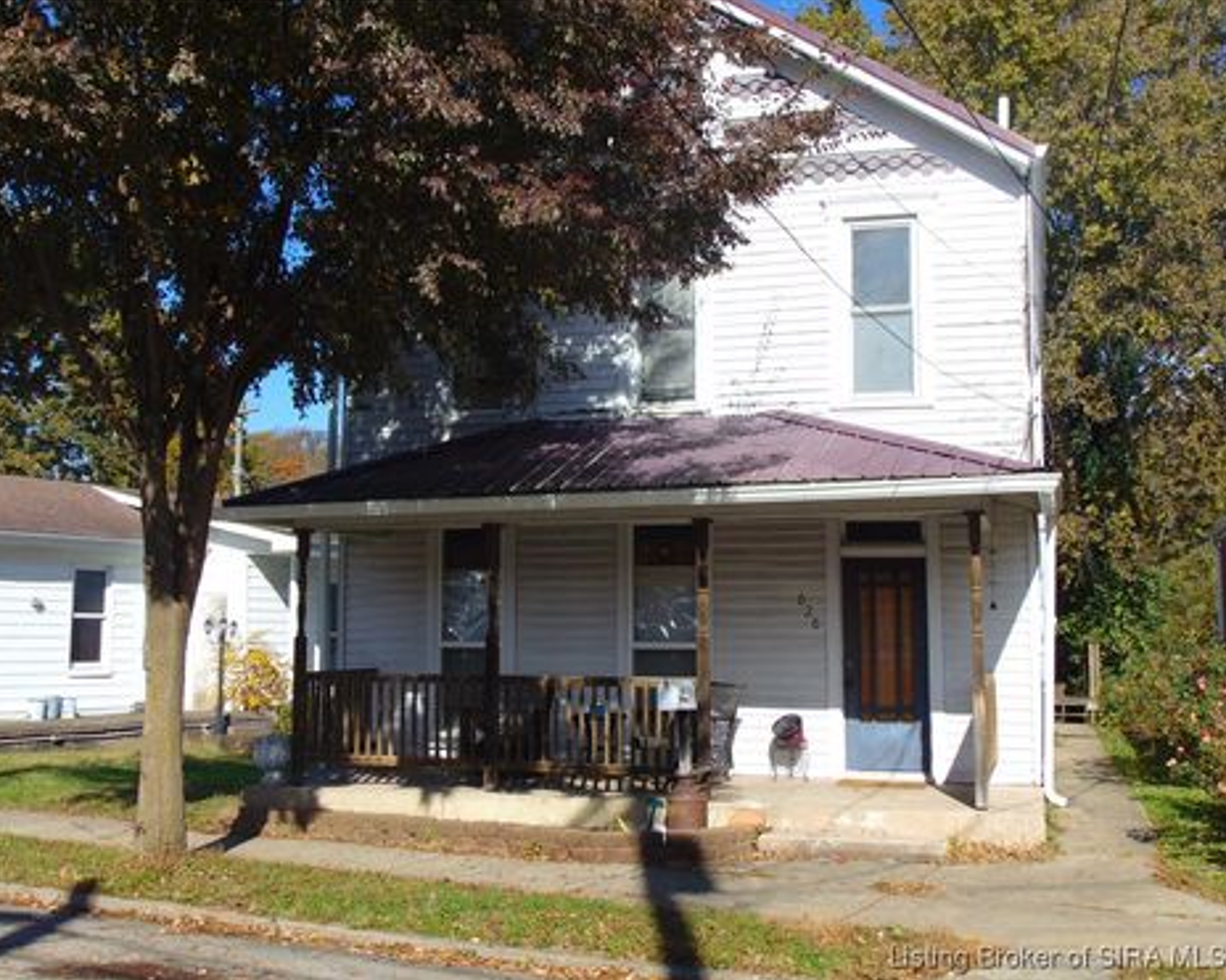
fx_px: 1487
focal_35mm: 41
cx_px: 592
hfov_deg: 44.8
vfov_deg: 36.5
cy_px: 490
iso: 80
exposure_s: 1/200
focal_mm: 6.9
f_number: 8.5
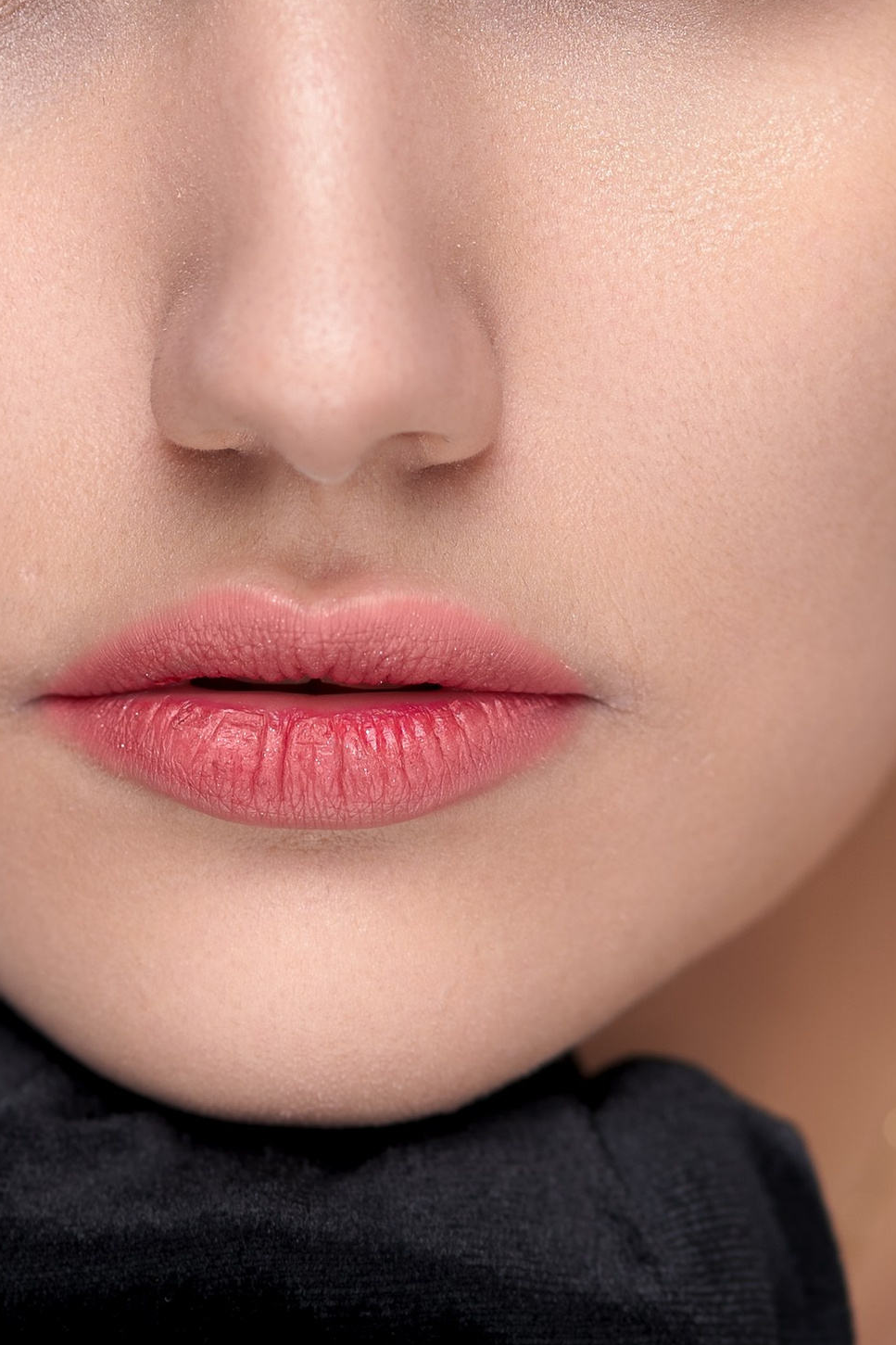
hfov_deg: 6.1
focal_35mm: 225
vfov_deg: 9.1
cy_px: 435
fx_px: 8401
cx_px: 373
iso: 50
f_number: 3.2
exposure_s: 1/160
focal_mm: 85
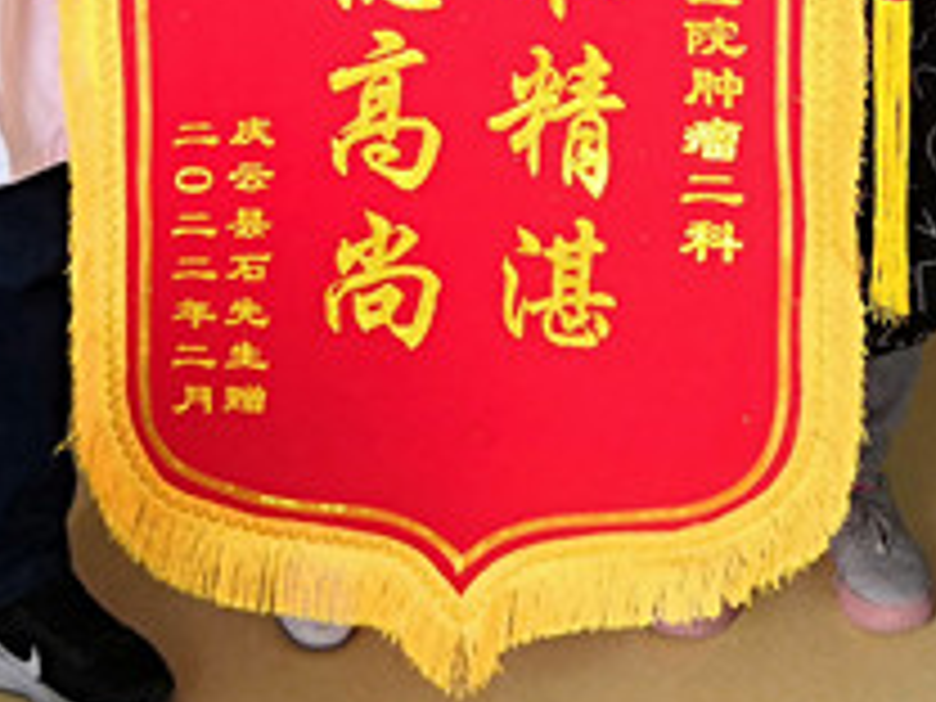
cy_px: -590
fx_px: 2812
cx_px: 778
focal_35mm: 104
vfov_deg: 12.8
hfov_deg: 18.7
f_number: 1.8
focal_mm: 3.95
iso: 80
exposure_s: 1/50
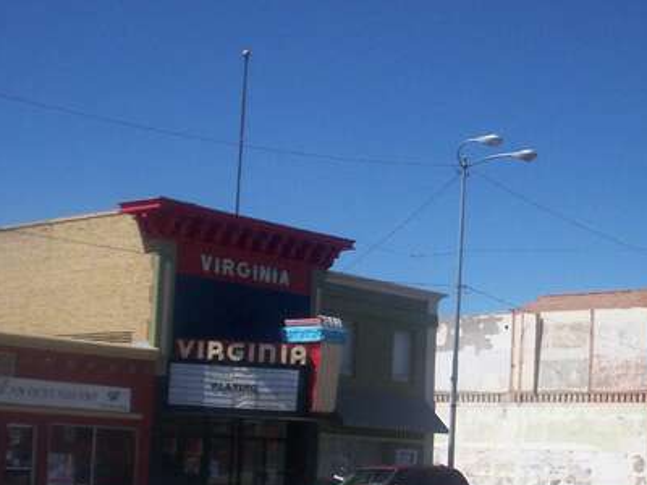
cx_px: 485
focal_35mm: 72
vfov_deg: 20.3
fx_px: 1346
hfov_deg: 26.7
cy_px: 367
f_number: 4.5
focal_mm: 5.9
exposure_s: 1/1038
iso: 100
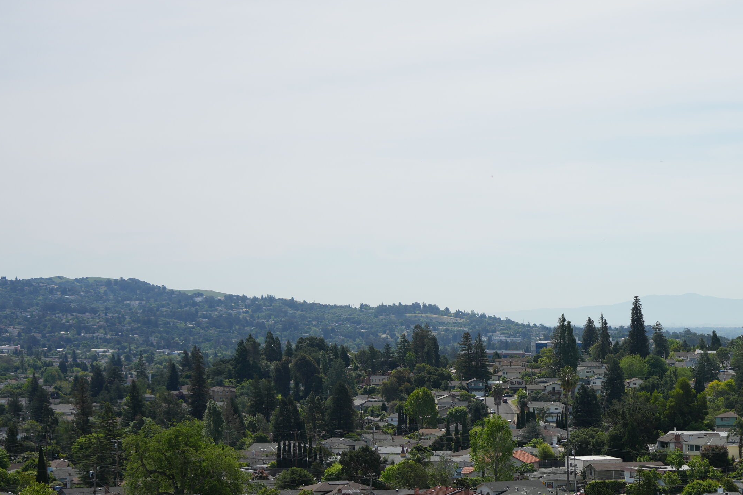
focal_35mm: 101
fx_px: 2084
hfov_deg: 19.9
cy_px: 465
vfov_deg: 13.4
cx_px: 637
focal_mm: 50
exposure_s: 1/800
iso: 100
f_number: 4.5
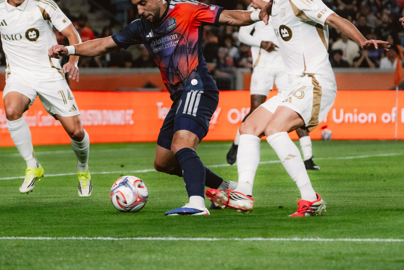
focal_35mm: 338
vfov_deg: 4.1
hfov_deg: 6.1
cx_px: 134
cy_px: 82
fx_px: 3793
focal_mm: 200
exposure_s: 1/1250
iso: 4000
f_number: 6.3
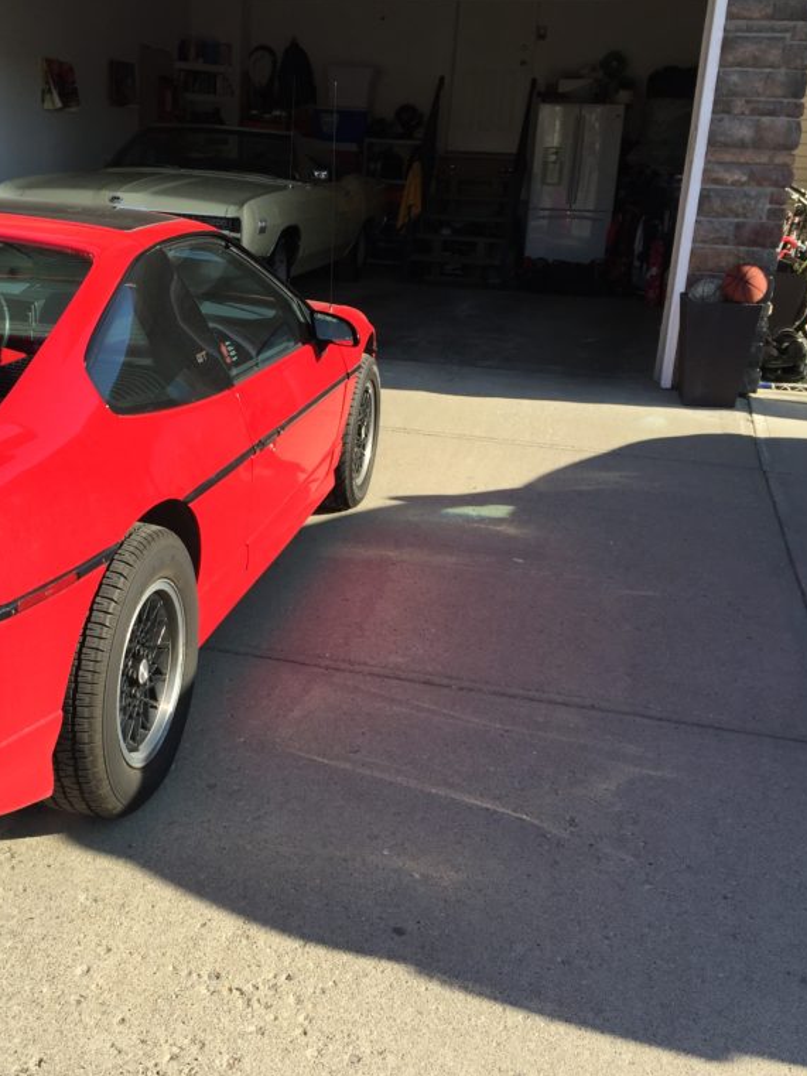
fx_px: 1212
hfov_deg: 36.5
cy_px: 539
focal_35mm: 39
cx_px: 283
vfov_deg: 47.9
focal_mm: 4.15
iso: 32
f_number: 2.2
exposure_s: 1/807
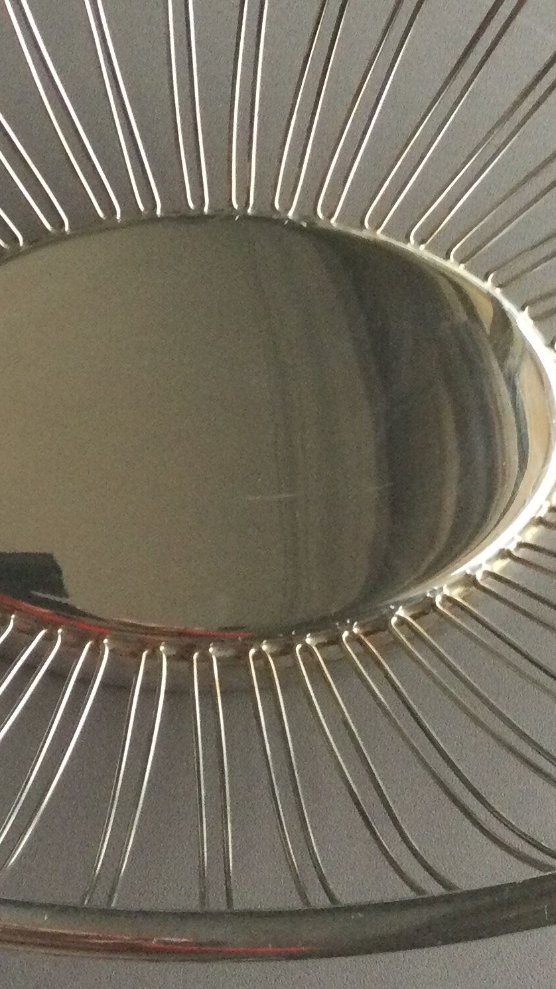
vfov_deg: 28.6
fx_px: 1940
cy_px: 433
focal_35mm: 74
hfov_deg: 16.3
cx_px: 242
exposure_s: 1/33
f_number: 2.4
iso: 125
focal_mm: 3.3
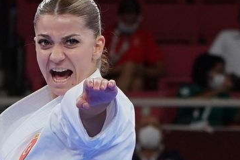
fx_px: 5028
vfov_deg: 1.8
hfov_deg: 2.7
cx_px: 129
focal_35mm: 754
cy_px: 148
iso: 800
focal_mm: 100
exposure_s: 1/500
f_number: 4.5
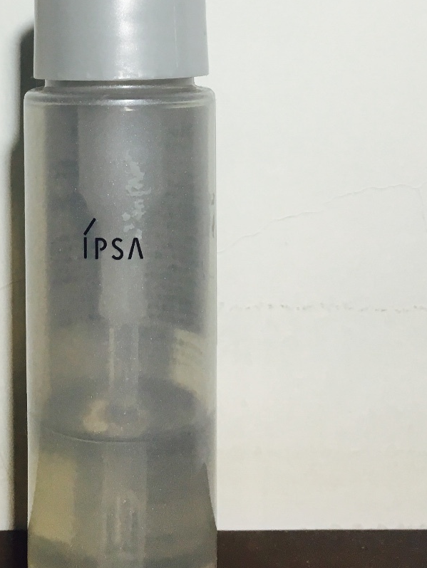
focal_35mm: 62
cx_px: 133
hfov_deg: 23.5
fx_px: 1019
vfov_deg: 30.1
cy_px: 74
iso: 32
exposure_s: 1/33
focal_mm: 4.15
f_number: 2.2
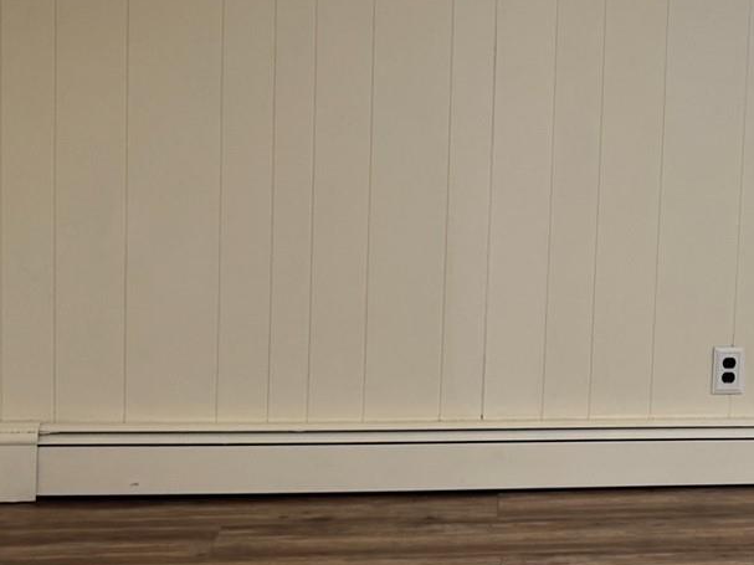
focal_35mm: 81
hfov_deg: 22.0
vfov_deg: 18.1
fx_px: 1764
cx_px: 944
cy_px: 145
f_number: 1.78
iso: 160
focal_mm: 6.76
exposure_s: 1/120
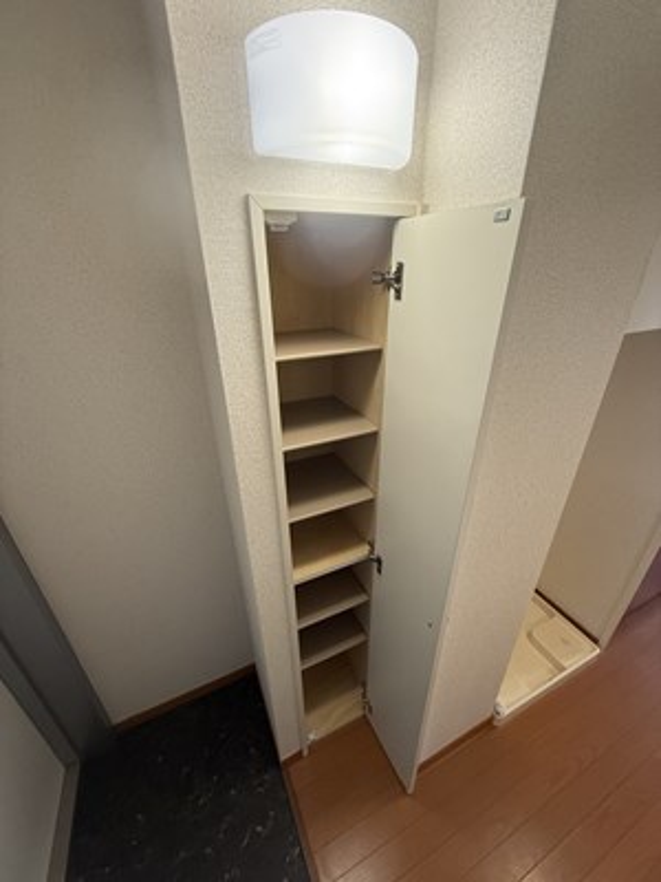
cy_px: 441
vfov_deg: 102.1
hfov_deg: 85.7
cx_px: 330
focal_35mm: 14
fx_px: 356
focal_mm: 2.22
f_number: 2.2
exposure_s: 1/50
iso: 250
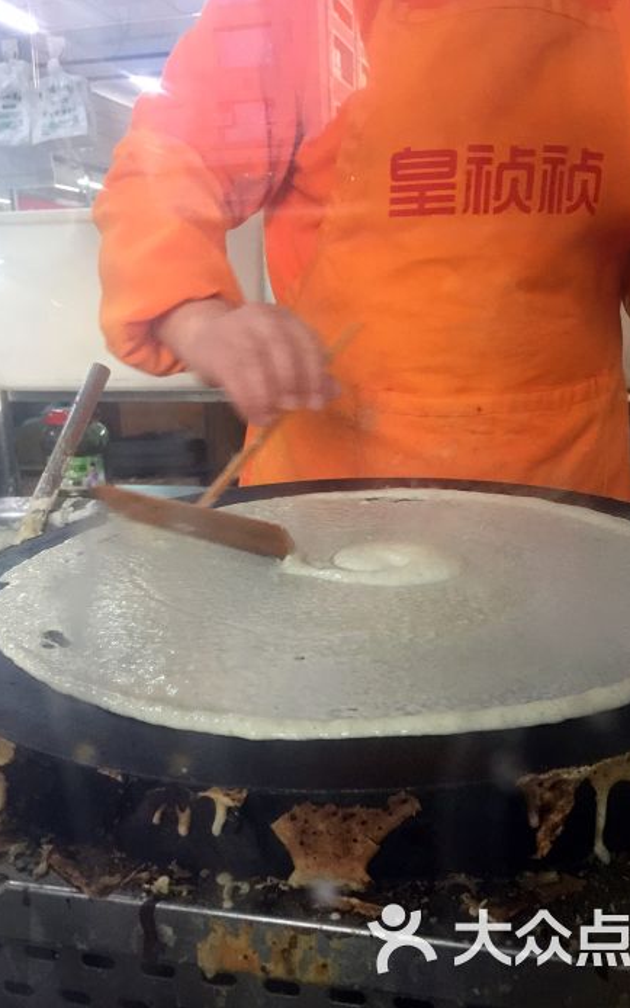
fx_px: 851
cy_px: 505
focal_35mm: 31
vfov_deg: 61.2
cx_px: 351
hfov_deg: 40.6
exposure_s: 1/17
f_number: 2.2
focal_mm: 4.15
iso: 125
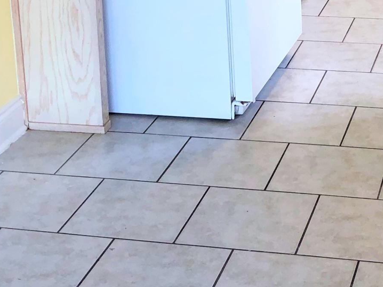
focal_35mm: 94
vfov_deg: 15.1
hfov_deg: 20.7
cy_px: -74
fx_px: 1040
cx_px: 295
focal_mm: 3.99
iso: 64
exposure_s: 1/120
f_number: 1.8
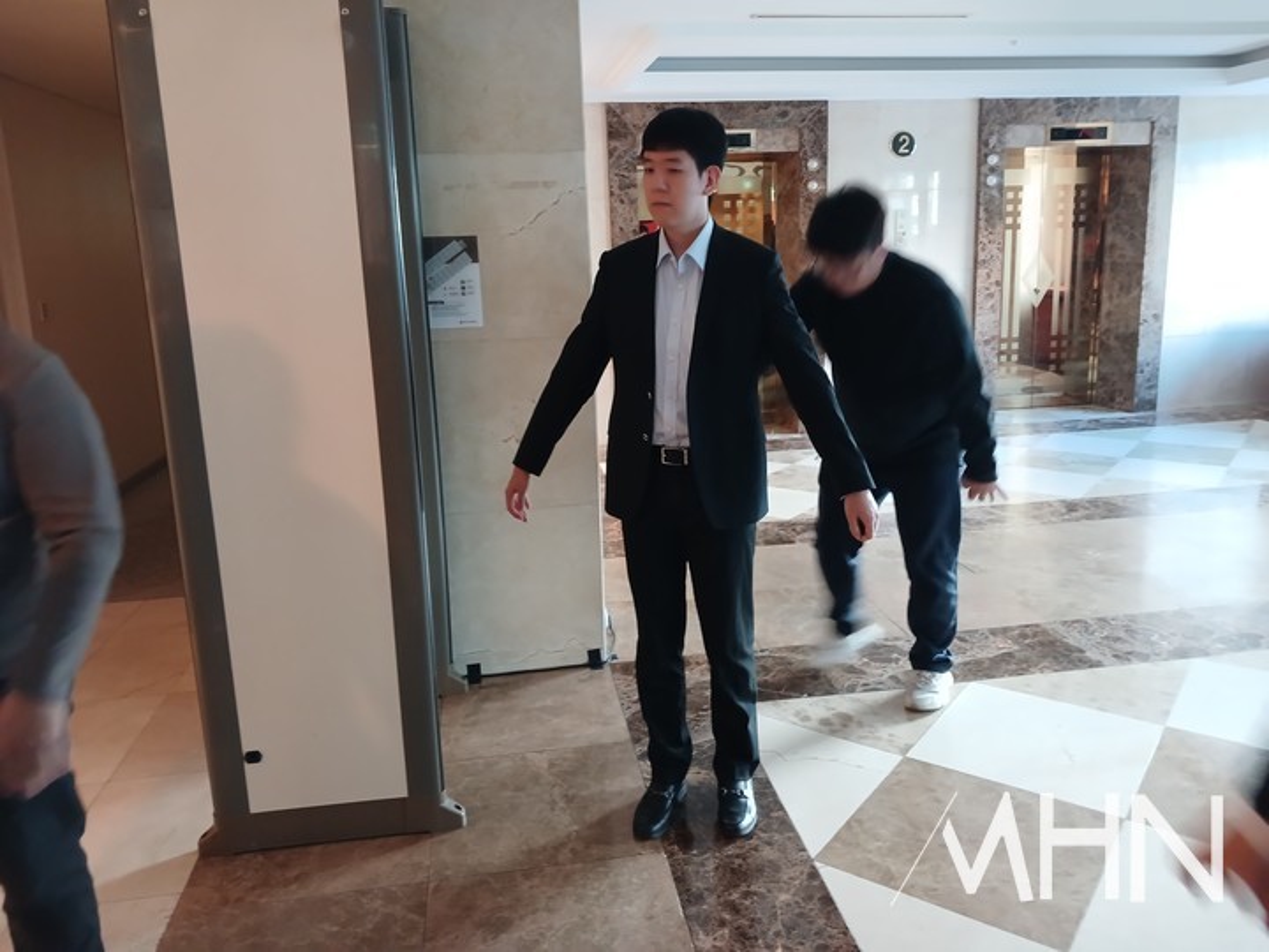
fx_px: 990
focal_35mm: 27
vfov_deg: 51.4
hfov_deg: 65.3
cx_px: 634
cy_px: 476
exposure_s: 1/20
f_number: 1.8
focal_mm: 4
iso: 400
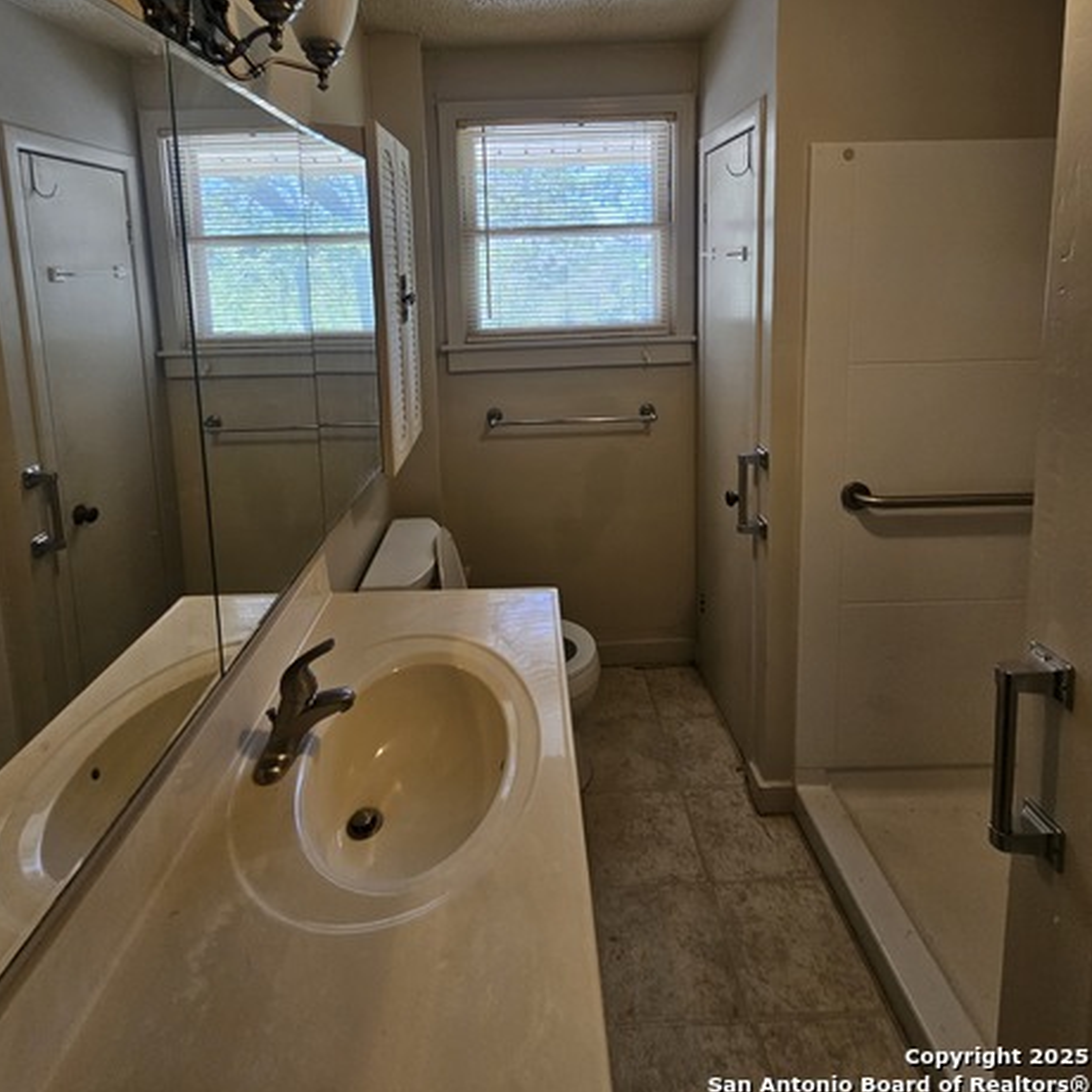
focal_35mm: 16
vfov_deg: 83.5
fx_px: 571
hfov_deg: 87.4
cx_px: 525
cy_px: 339
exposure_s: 1/60
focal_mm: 2.2
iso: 100
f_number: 2.2
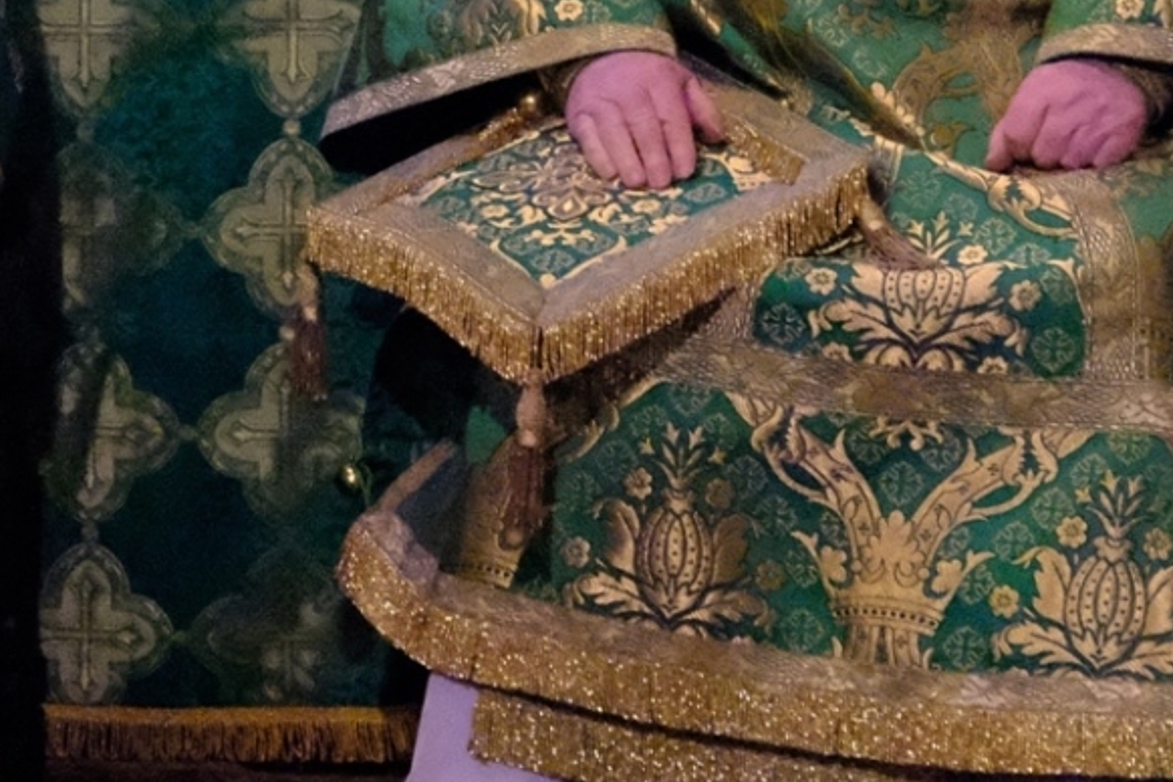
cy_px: -187
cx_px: -224
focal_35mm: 211
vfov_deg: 6.5
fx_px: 6875
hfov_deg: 9.6
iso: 25600
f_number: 3.6
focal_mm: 42.7
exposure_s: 1/160
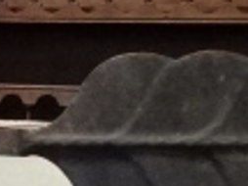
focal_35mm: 143
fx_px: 1024
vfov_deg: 10.2
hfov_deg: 13.1
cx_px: -120
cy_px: 231
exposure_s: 1/125
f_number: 3.5
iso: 1250
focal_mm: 4.1
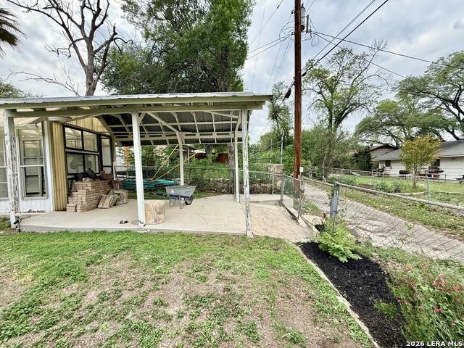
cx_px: 232
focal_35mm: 14
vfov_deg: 85.7
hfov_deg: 102.1
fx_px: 188
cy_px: 174
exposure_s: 1/942
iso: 64
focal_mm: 2.22
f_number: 2.2
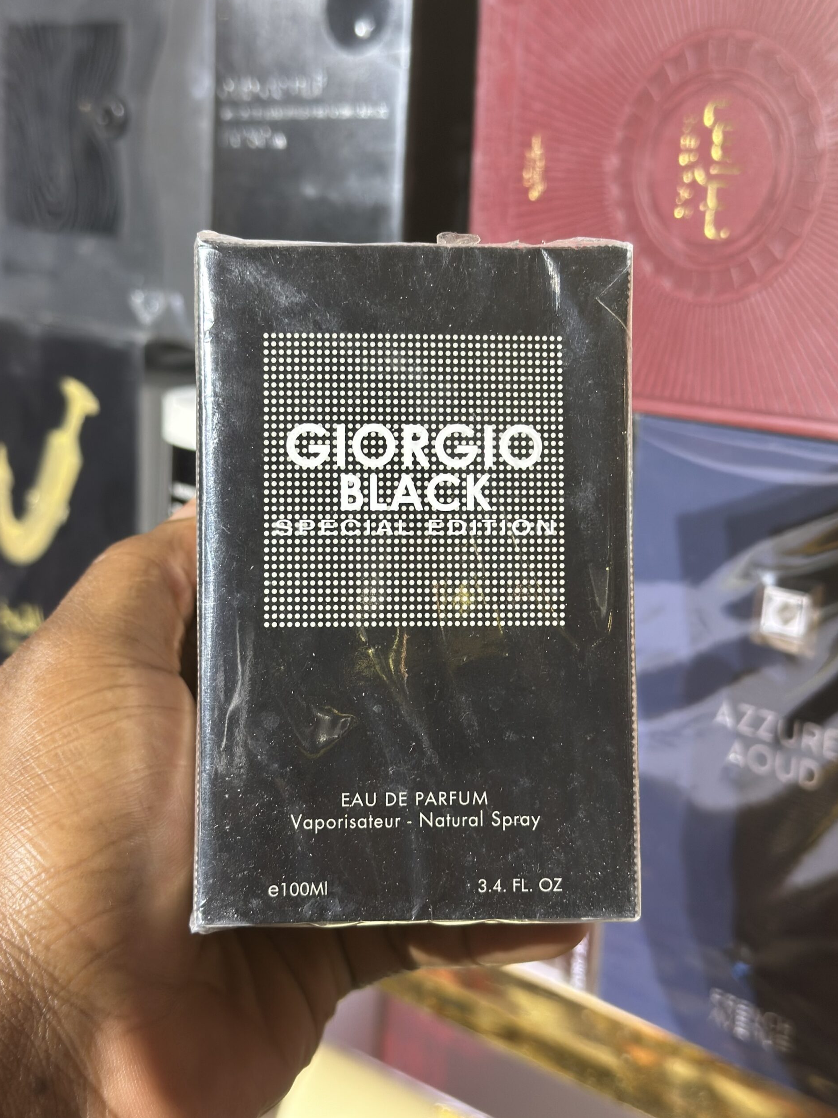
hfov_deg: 29.7
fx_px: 1582
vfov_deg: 38.9
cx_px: 422
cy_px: 553
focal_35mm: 49
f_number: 1.78
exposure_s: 1/50
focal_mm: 6.86
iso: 160
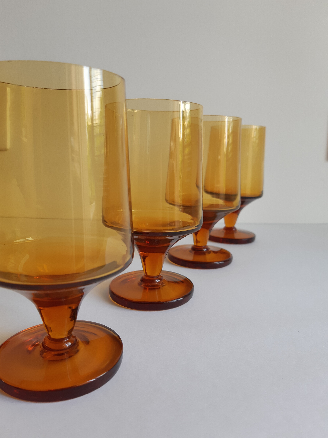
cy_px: 219
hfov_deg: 53.1
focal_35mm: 26
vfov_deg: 67.3
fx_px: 328
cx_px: 164
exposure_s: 1/100
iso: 40
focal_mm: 3.93
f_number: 1.7
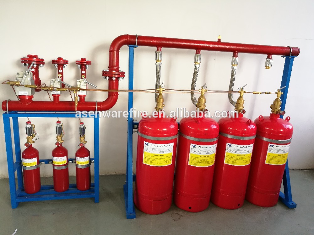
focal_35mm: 27
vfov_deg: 51.4
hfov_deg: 65.3
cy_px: 118
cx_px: 157
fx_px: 245
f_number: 2.2
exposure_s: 1/30
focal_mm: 4.5
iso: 160
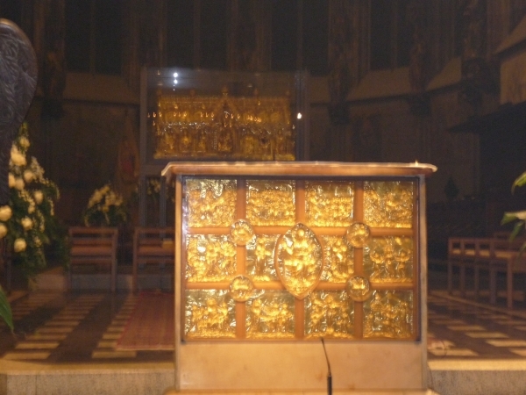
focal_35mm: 72
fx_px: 1094
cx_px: 263
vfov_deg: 20.4
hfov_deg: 27.0
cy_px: 198
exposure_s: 1/8
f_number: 4.6
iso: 400
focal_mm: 12.2
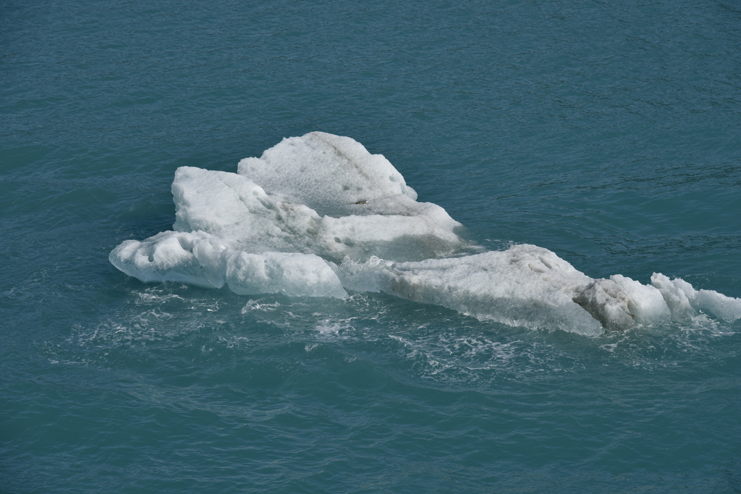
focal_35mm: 145
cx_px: 370
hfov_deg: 14.2
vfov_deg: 9.5
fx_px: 2985
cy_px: 247
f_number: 10
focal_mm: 145
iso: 100
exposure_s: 1/400
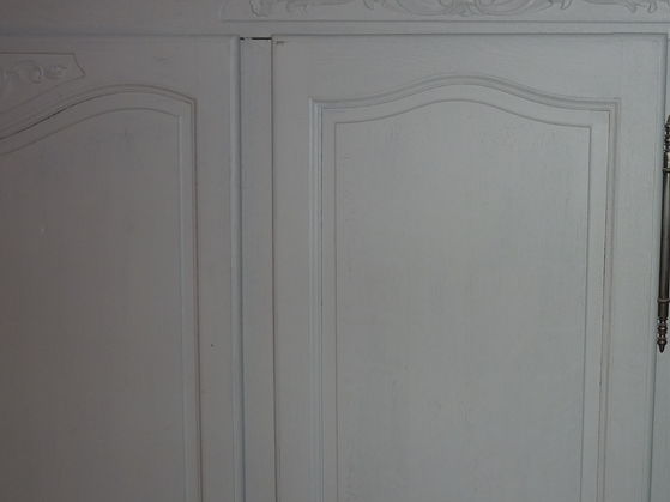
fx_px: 1142
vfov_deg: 24.8
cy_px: 304
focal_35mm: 59
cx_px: 503
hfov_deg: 32.1
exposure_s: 1/30
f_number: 2.8
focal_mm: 5.5
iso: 100
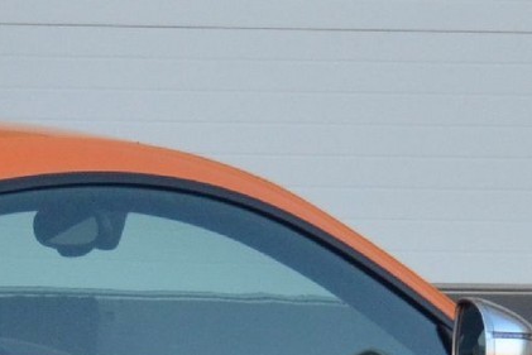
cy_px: 399
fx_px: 9859
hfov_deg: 3.1
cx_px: -101
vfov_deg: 2.1
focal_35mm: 667
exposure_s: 1/500
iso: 1000
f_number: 5
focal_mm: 75
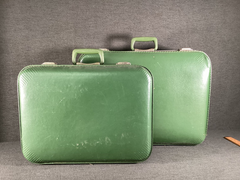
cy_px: 90
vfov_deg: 45.4
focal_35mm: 31
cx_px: 120
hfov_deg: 58.3
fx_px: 215
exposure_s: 1/60
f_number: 2.4
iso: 125
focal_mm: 3.3
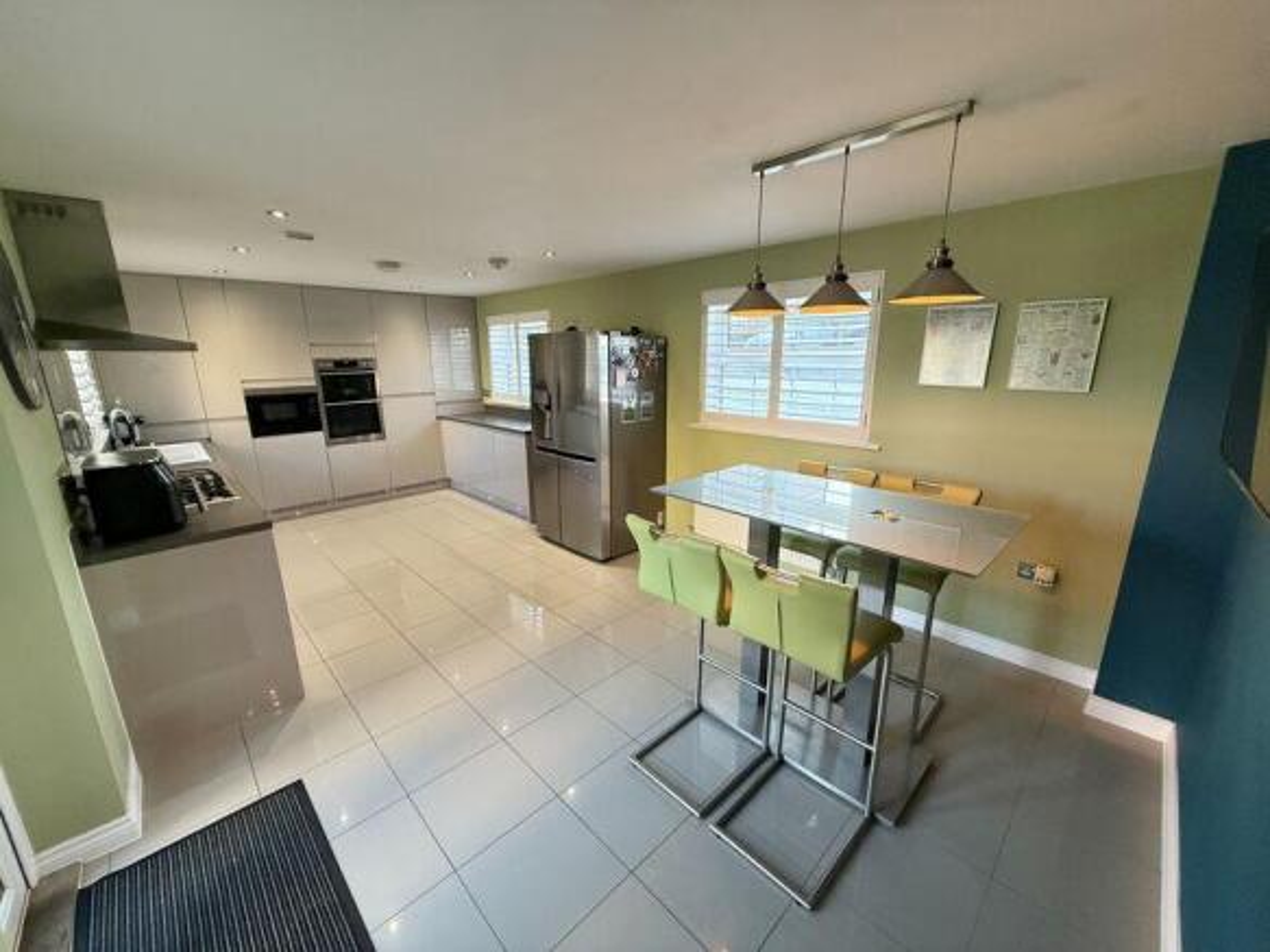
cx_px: 635
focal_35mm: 14
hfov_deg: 102.1
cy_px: 476
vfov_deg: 85.7
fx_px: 514
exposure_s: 1/99
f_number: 2.2
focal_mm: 2.22
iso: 160
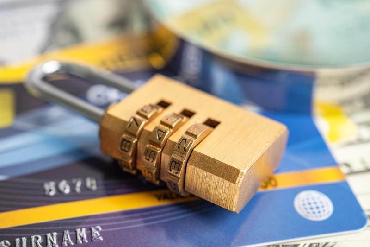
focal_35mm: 50
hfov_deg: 39.6
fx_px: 514
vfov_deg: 27.0
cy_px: 124
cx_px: 185
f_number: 5
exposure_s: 1/80
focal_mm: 50
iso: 100
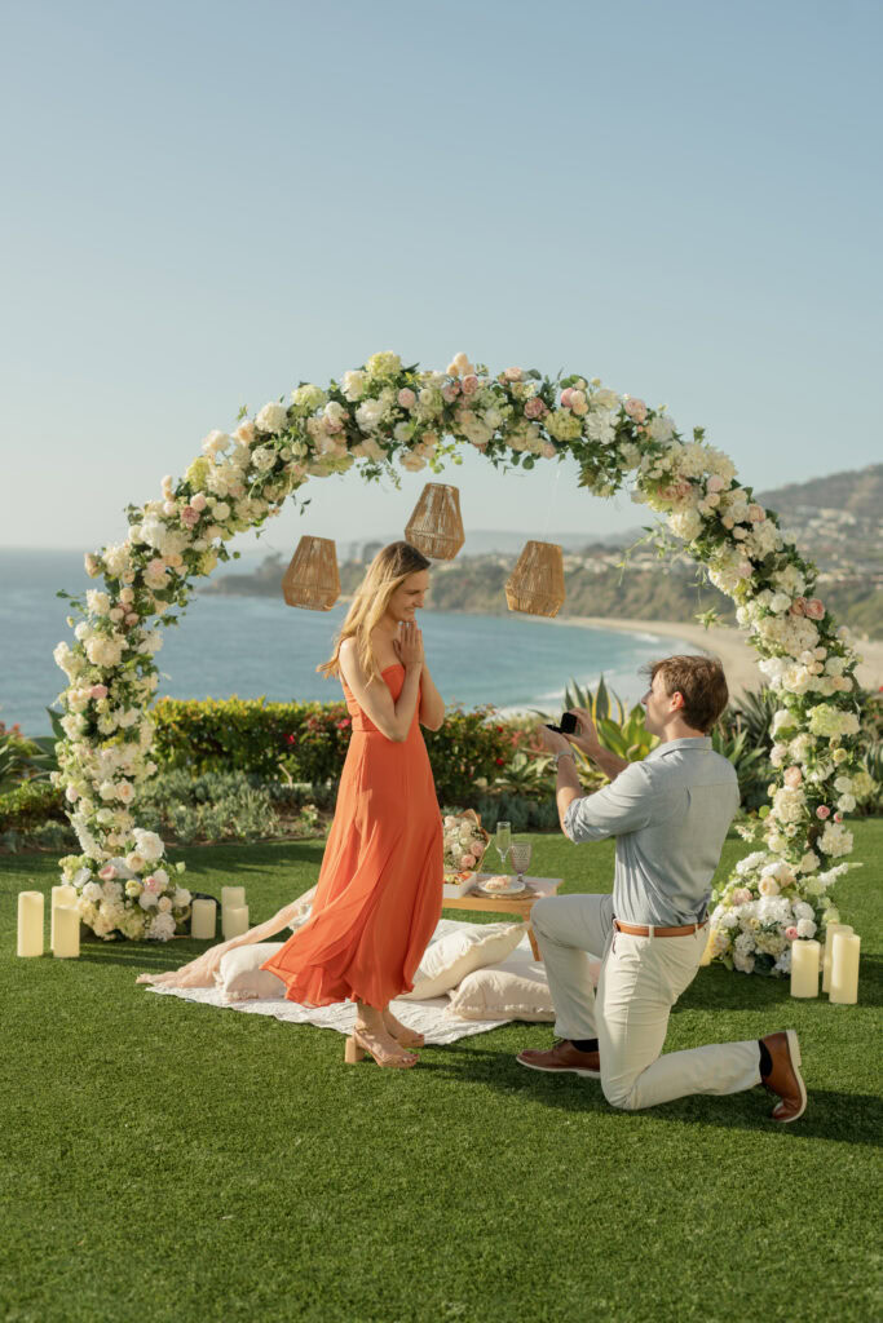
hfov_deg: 27.0
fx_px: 1839
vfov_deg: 39.6
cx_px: 442
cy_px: 662
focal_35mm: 50
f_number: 2.5
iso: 100
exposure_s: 1/2000
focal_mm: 50
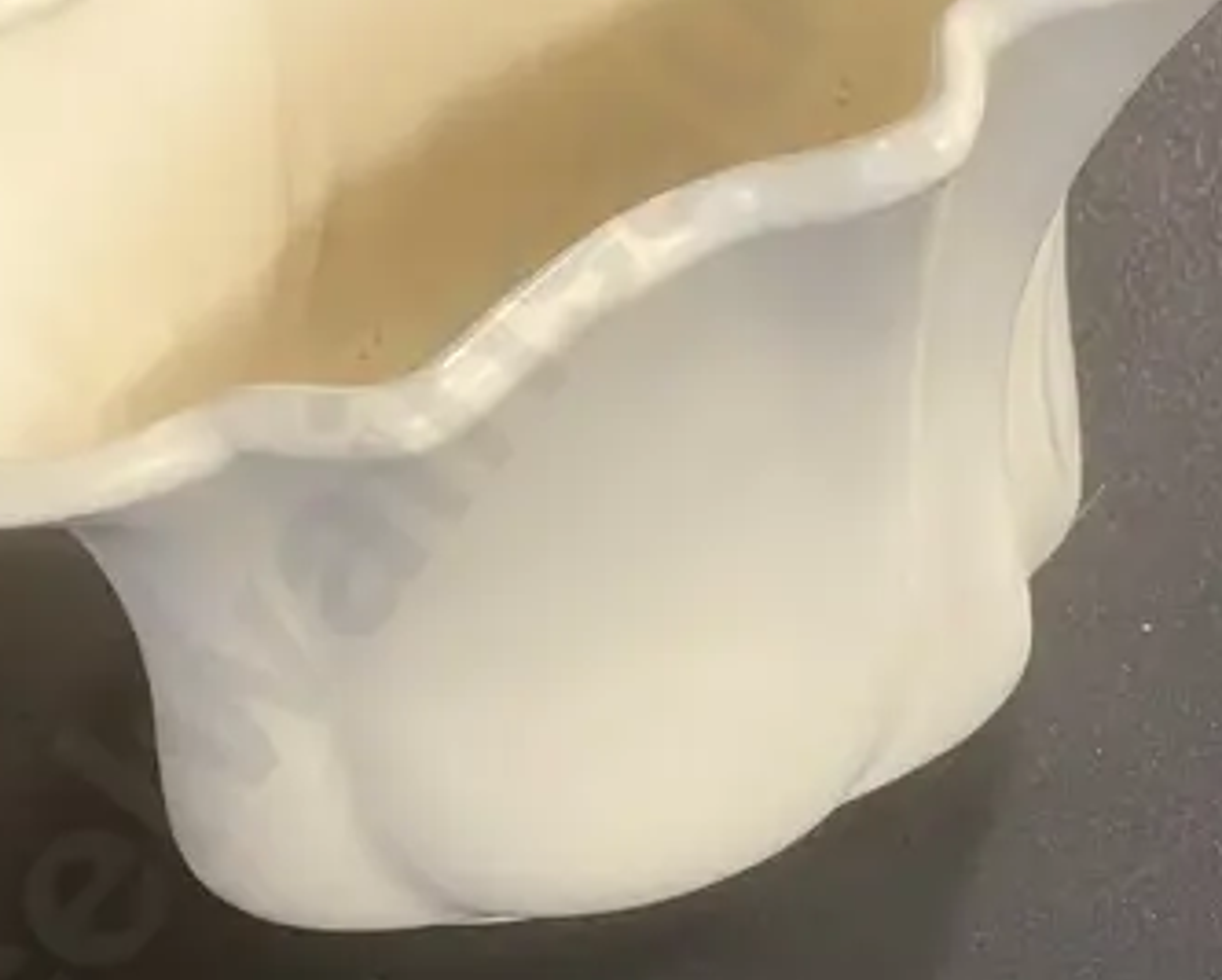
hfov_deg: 22.7
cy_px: 308
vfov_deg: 18.2
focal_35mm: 84
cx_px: 532
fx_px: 3041
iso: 125
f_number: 1.8
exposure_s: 1/50
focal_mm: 3.99
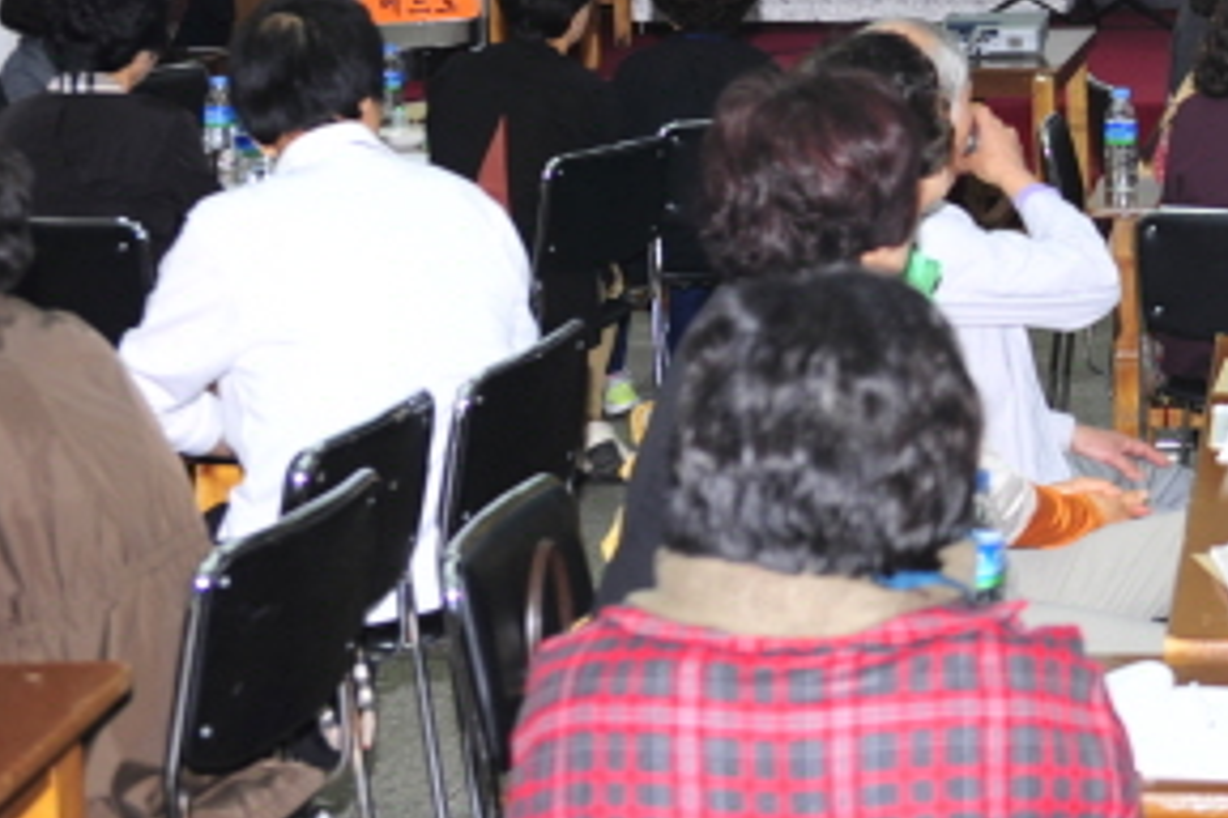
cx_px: 1514
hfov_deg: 19.1
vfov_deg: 13.4
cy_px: -49
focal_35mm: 100
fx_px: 3411
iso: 200
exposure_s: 1/60
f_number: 4.5
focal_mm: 40
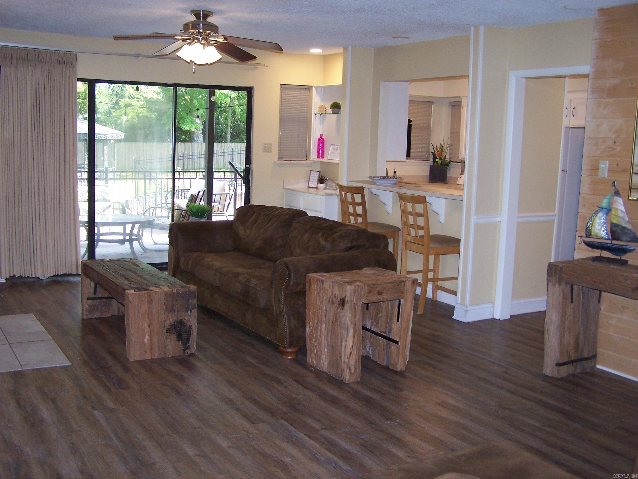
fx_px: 700
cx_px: 319
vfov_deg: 37.7
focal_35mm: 38
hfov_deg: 49.0
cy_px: 240
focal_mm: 6.3
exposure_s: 1/60
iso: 140
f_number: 2.8
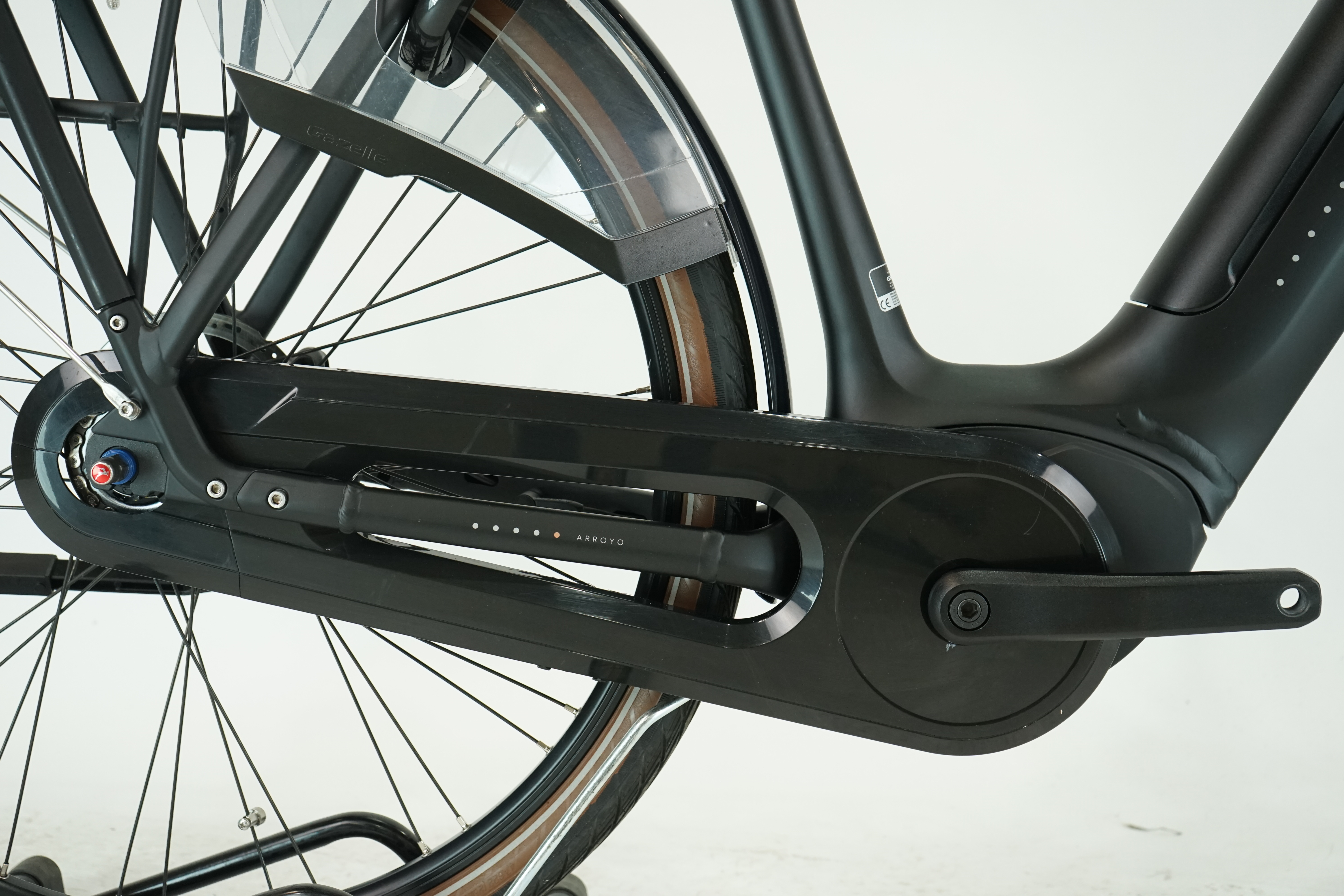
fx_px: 1605
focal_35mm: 43
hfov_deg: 45.4
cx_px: 672
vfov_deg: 31.2
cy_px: 448
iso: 1600
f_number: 5.6
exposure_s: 1/200
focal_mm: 43
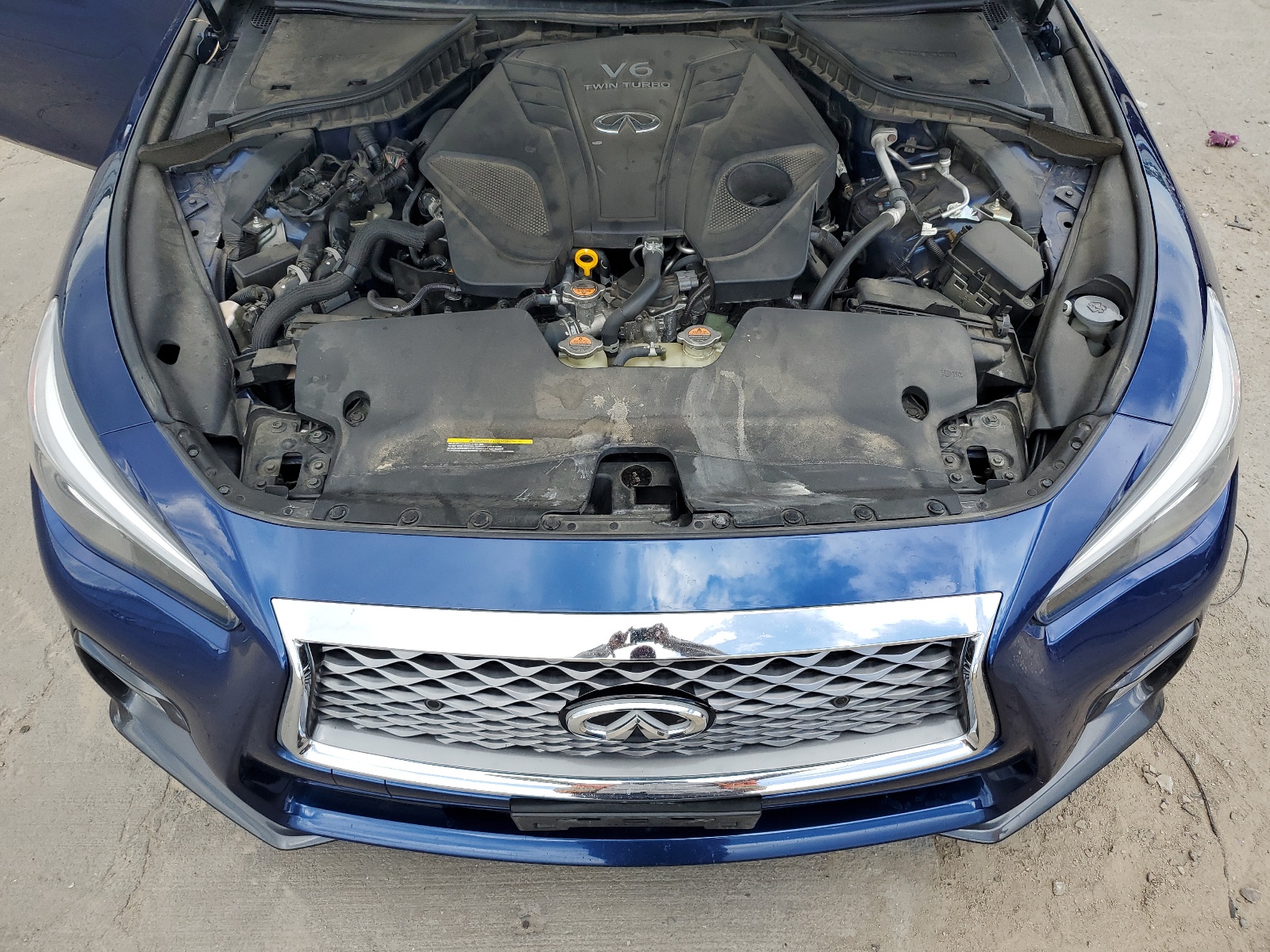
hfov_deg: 67.3
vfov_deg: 53.1
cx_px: 635
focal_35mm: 26
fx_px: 954
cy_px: 476
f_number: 1.5
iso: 50
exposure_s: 1/1000
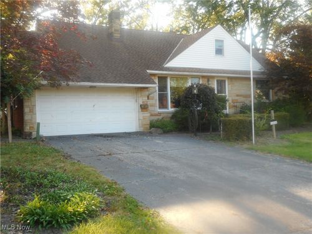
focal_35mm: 39
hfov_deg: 47.9
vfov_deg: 36.8
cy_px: 117
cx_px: 156
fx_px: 352
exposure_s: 1/40
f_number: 4.5
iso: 80
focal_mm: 6.9
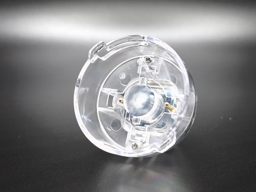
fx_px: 429
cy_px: 96
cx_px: 128
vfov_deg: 25.2
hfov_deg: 33.2
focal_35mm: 58
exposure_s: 1/100
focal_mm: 5.75
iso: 125
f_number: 2
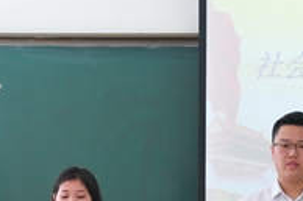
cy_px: 266
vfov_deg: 6.5
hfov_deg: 9.8
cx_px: 216
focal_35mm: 210
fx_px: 1766
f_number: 3.2
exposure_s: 1/100
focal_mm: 40
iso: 250
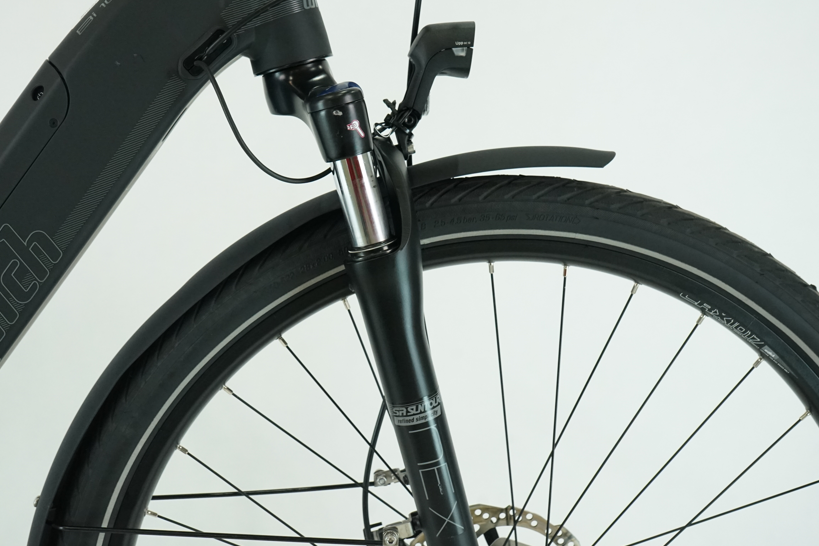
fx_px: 1069
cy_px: 195
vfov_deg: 28.5
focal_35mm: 47
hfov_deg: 41.8
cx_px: 345
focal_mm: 36
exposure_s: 1/200
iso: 2500
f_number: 7.1
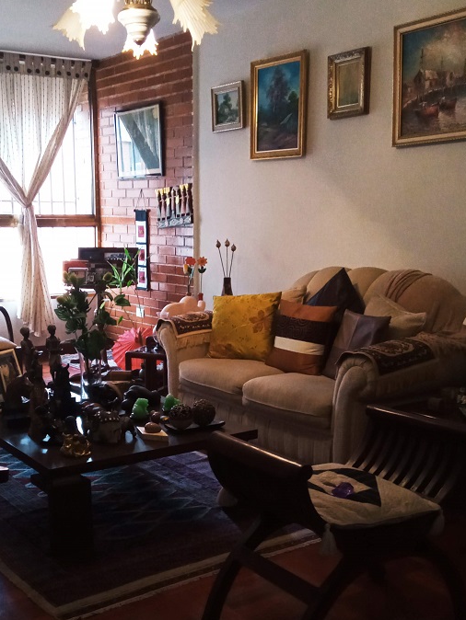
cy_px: 381
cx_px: 175
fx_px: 735
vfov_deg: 45.4
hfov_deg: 35.0
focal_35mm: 41
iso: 536
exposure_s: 1/25
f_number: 2.2
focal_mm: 3.79
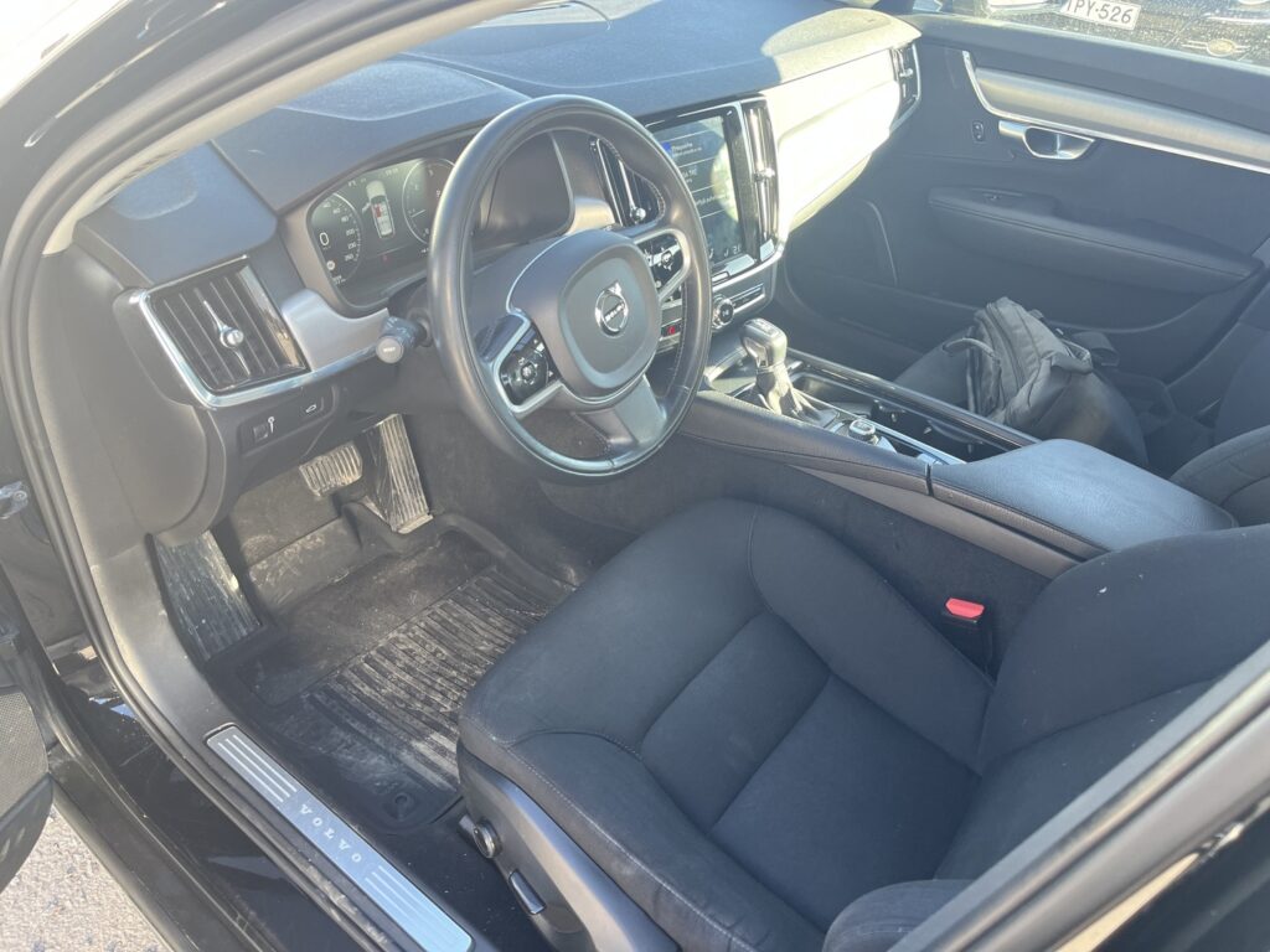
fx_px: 954
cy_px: 476
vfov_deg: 53.1
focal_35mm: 26
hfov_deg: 67.3
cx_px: 635
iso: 125
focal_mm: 5.1
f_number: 1.6
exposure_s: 1/121
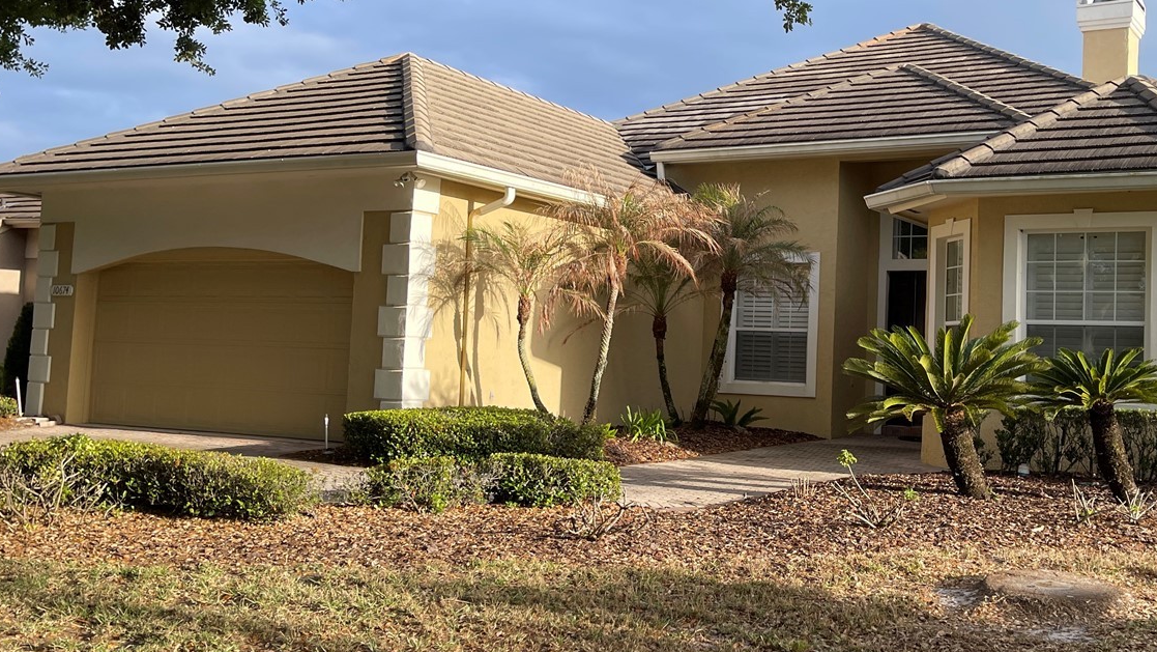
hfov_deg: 51.0
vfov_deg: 30.4
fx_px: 1197
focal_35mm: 39
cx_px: 732
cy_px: 289
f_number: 1.6
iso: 32
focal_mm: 5.1
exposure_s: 1/1098
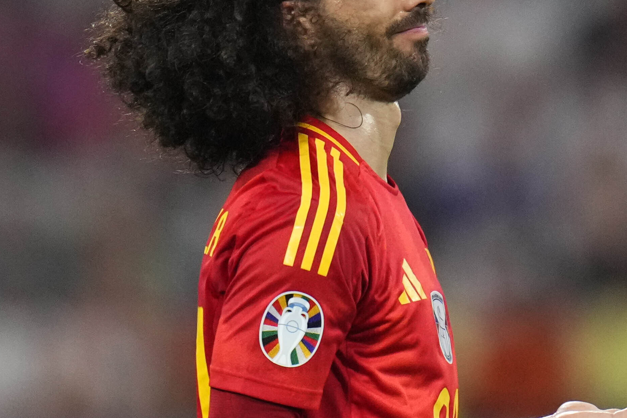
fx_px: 31557
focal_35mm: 1812
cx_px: 592
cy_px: 330
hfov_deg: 1.1
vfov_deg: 0.8
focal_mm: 400
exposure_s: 1/2000
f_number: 3.2
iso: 3200
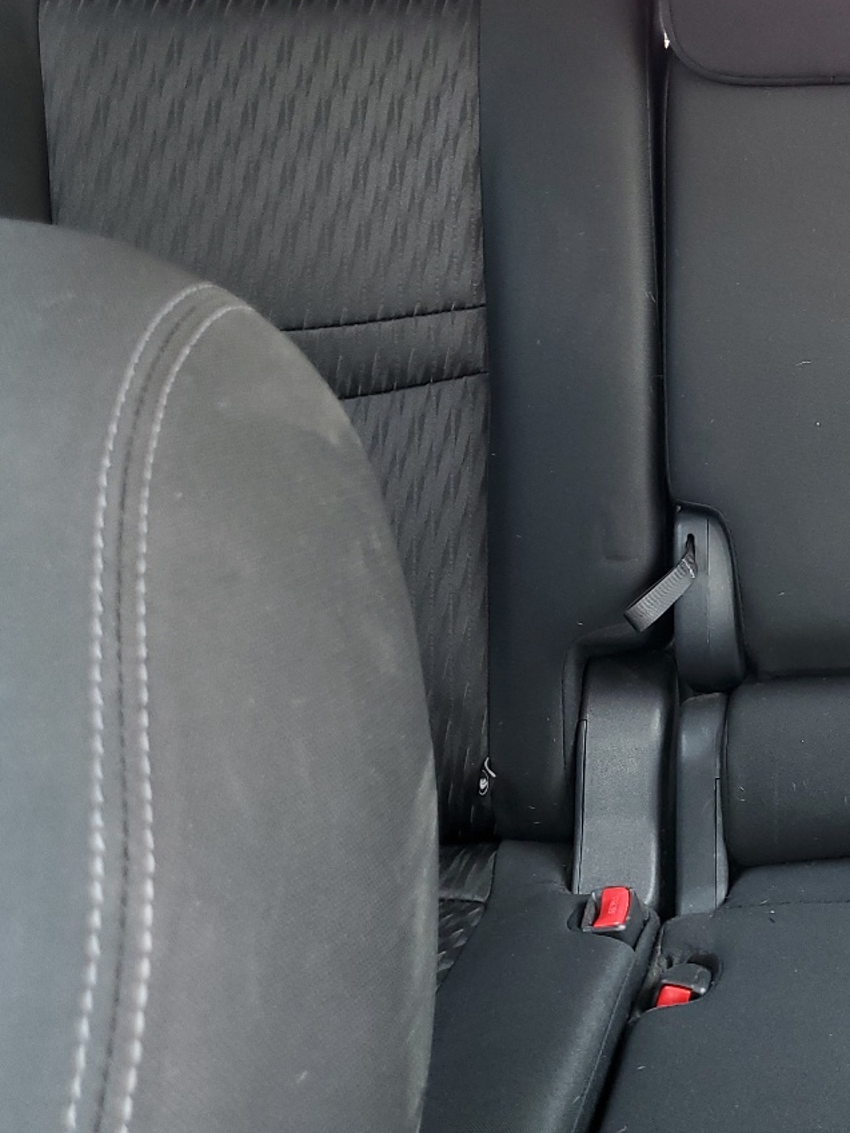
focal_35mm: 49
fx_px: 1604
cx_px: 885
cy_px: 376
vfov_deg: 38.5
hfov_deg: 27.6
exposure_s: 1/60.2
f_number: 1.5
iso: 71
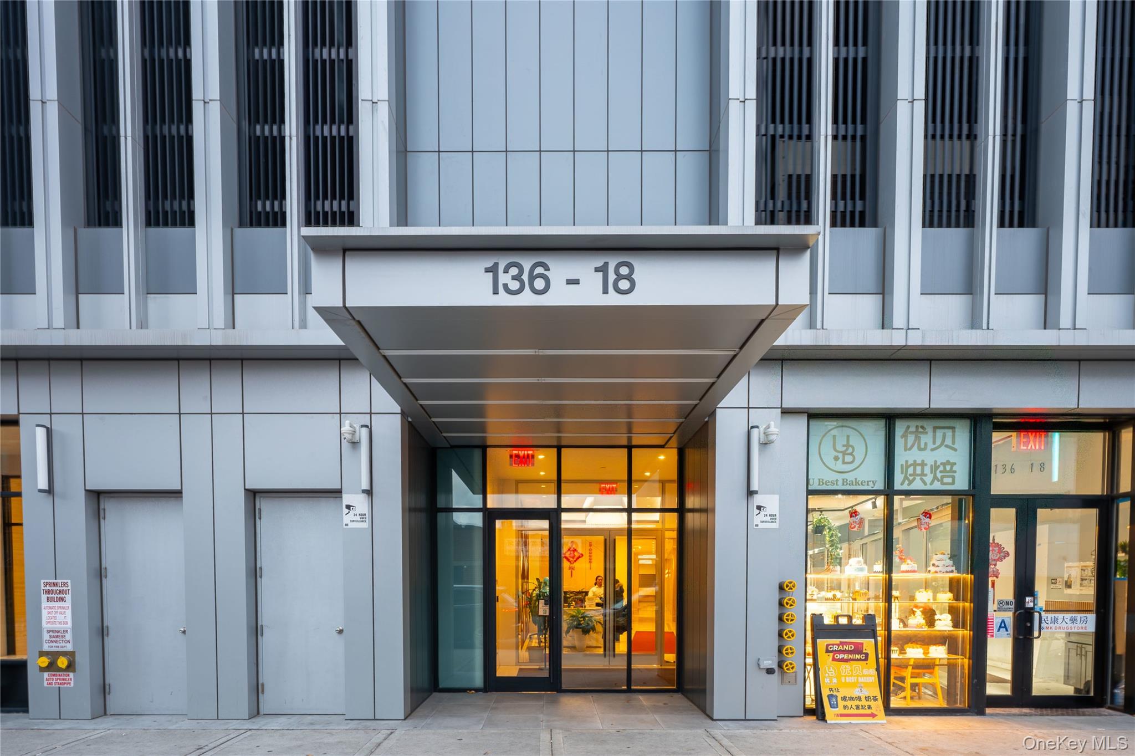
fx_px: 520
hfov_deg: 95.0
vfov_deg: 72.0
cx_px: 568
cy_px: 378
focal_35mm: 16
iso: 800
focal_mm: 16.5
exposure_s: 1/400
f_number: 8
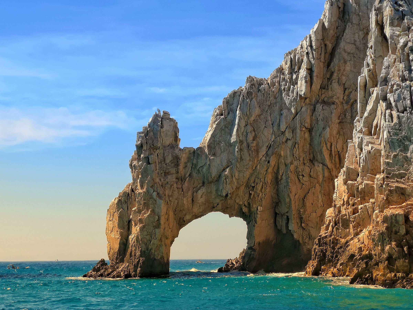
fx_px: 1241
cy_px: 155
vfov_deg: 14.2
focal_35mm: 104
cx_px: 206
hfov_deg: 18.9
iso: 50
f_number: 2.4
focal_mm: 7.48
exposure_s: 1/2083
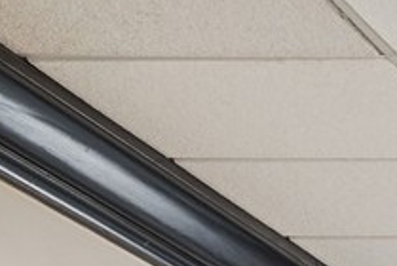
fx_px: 2562
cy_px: 916
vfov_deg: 5.4
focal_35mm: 232
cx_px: 1185
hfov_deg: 7.7
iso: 320
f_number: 8
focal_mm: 30
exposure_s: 1/8
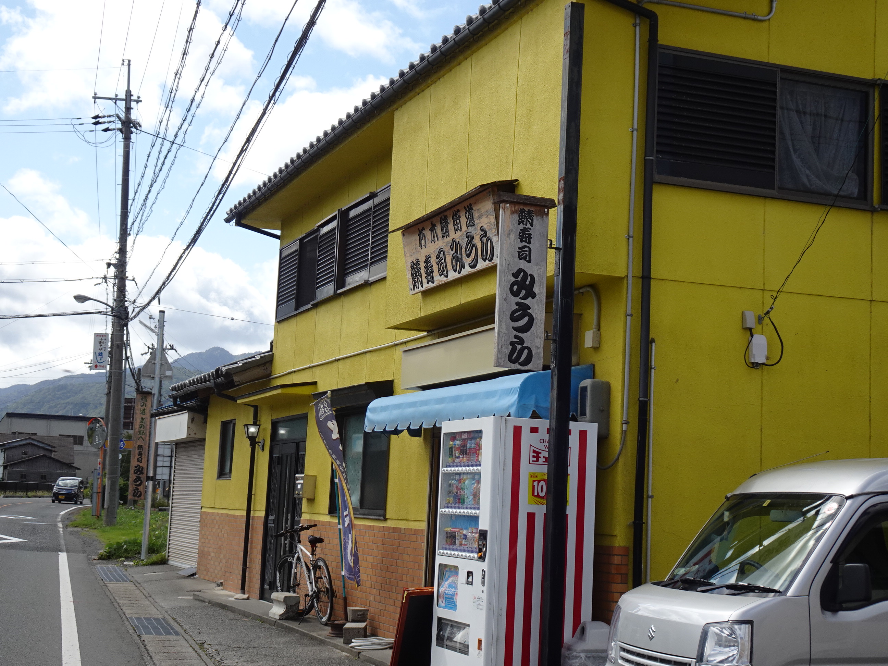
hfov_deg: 35.5
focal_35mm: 54
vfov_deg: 27.0
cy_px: 333
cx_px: 444
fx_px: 1385
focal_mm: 8.64
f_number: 4.5
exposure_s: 1/500
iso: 80
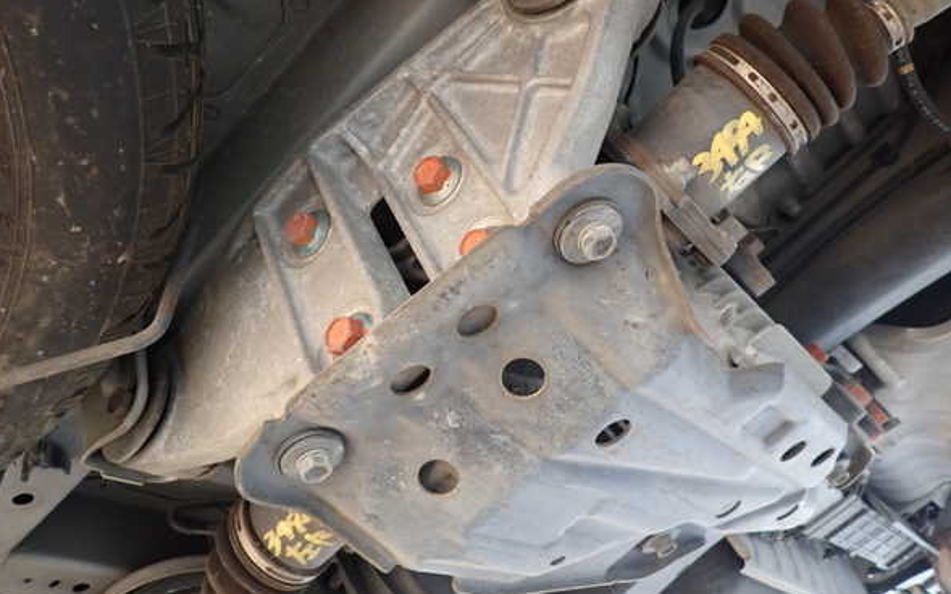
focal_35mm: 27
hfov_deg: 68.4
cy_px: 282
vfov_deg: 46.0
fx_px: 700
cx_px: 468
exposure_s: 1/30
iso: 320
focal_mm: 4.5
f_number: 2
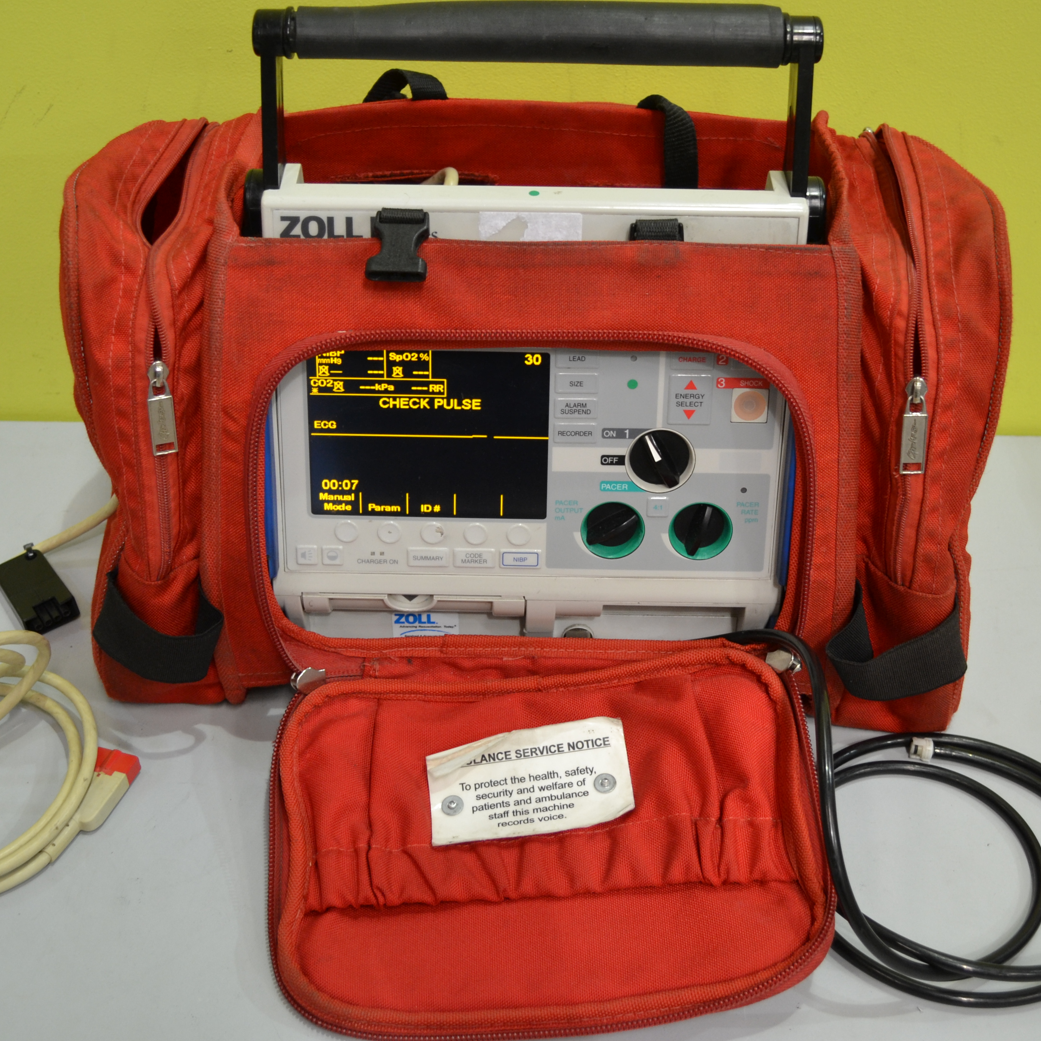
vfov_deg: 32.7
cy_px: 454
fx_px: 1769
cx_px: 501
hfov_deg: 32.8
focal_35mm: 52
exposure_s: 1/30
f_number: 4
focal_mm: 24
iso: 400
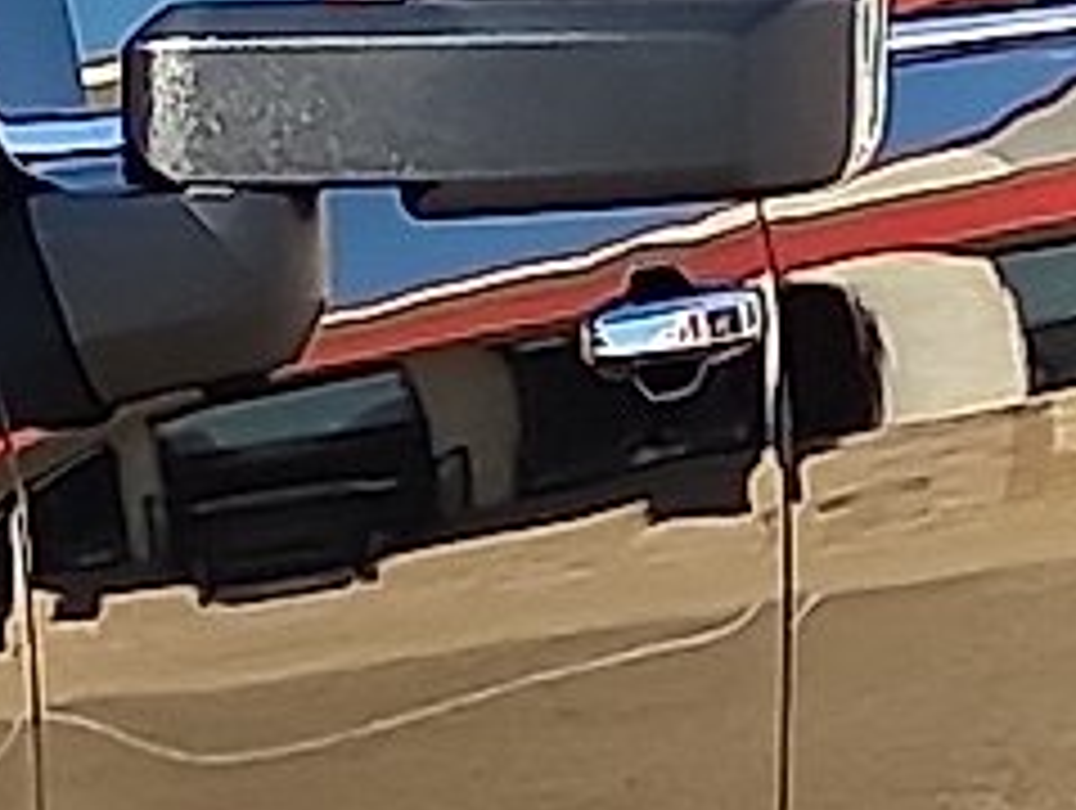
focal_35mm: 294
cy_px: 855
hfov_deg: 6.5
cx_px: -1117
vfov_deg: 5.1
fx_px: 9152
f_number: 1.8
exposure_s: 1/909
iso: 25
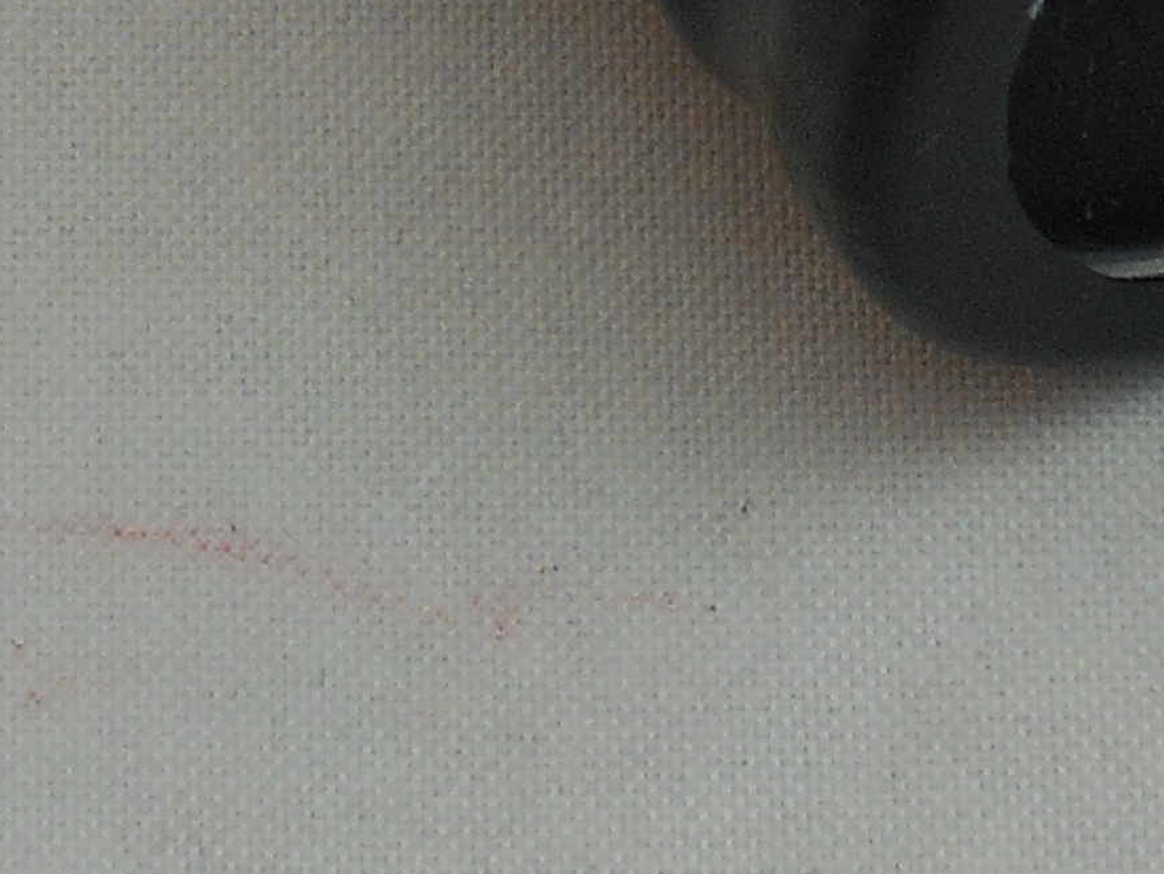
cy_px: -695
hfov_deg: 3.8
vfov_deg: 2.8
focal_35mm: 522
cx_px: 841
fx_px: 17558
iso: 140
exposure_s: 1/60
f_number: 5.6
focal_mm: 15.9
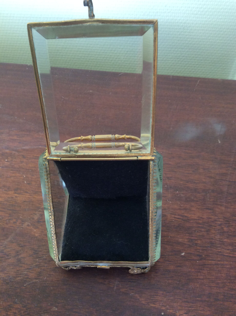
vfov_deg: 56.9
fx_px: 292
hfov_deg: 44.1
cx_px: 118
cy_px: 158
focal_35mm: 32
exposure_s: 1/25
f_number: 2.4
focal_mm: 3.3
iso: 80
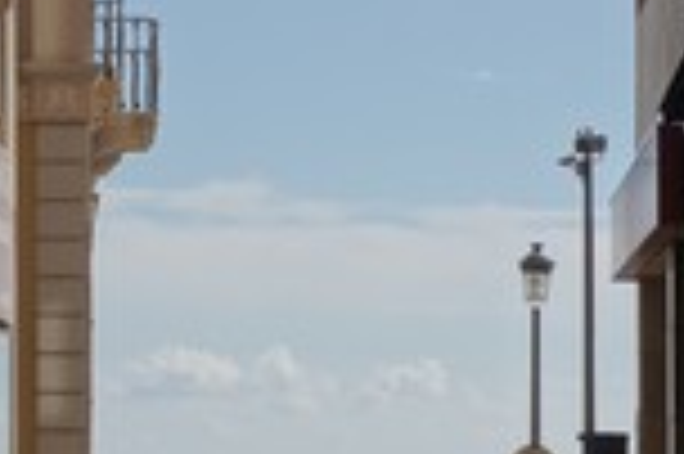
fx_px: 4308
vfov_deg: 6.0
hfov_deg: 9.1
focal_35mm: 227
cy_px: 321
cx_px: 410
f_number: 8
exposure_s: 1/250
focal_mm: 50
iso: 100
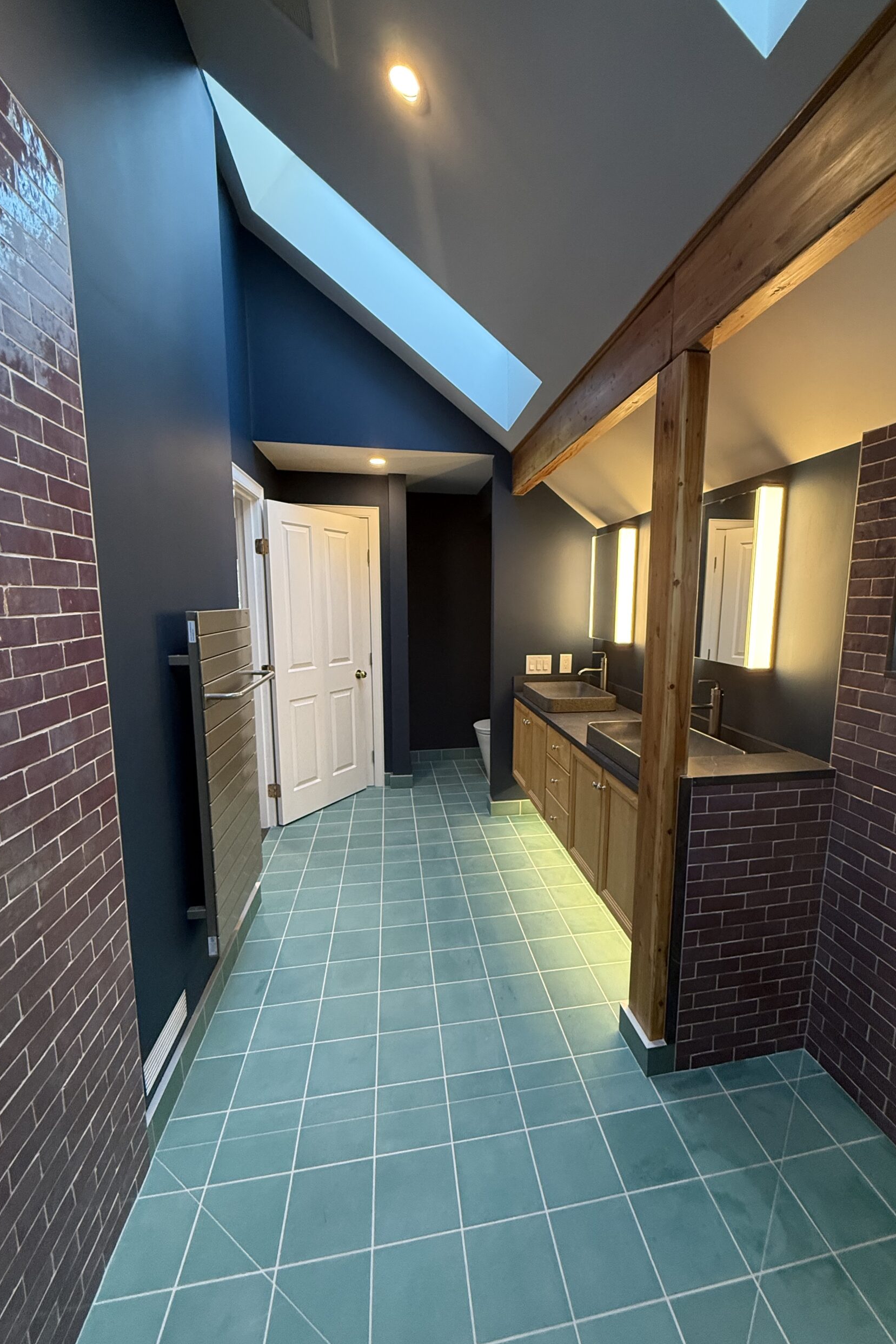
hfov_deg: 77.1
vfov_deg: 100.4
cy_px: 682
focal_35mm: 15
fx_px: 560
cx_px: 497
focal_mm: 2.22
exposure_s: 1/120
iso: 320
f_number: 2.2
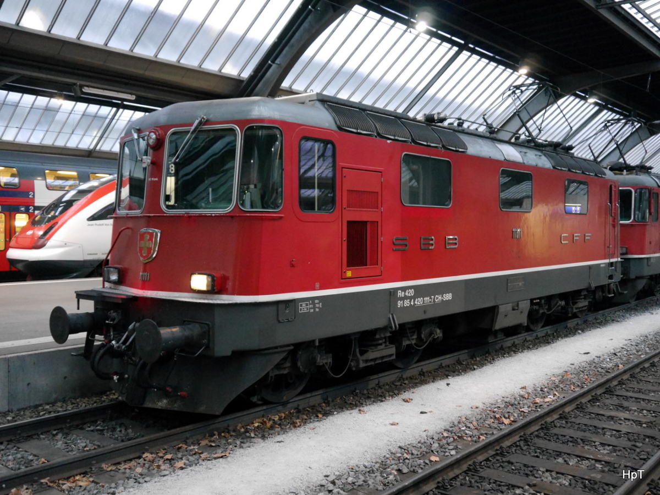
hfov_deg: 51.4
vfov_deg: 39.7
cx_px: 330
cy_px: 248
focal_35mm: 36
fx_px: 686
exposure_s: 1/50
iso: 3200
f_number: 4.1
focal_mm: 18
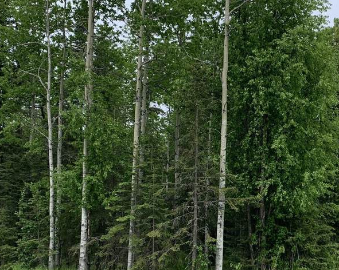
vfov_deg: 27.5
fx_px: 551
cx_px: 259
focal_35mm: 55
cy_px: 164
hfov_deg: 33.4
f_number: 1.8
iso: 25
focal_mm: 4.25
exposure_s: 1/1536
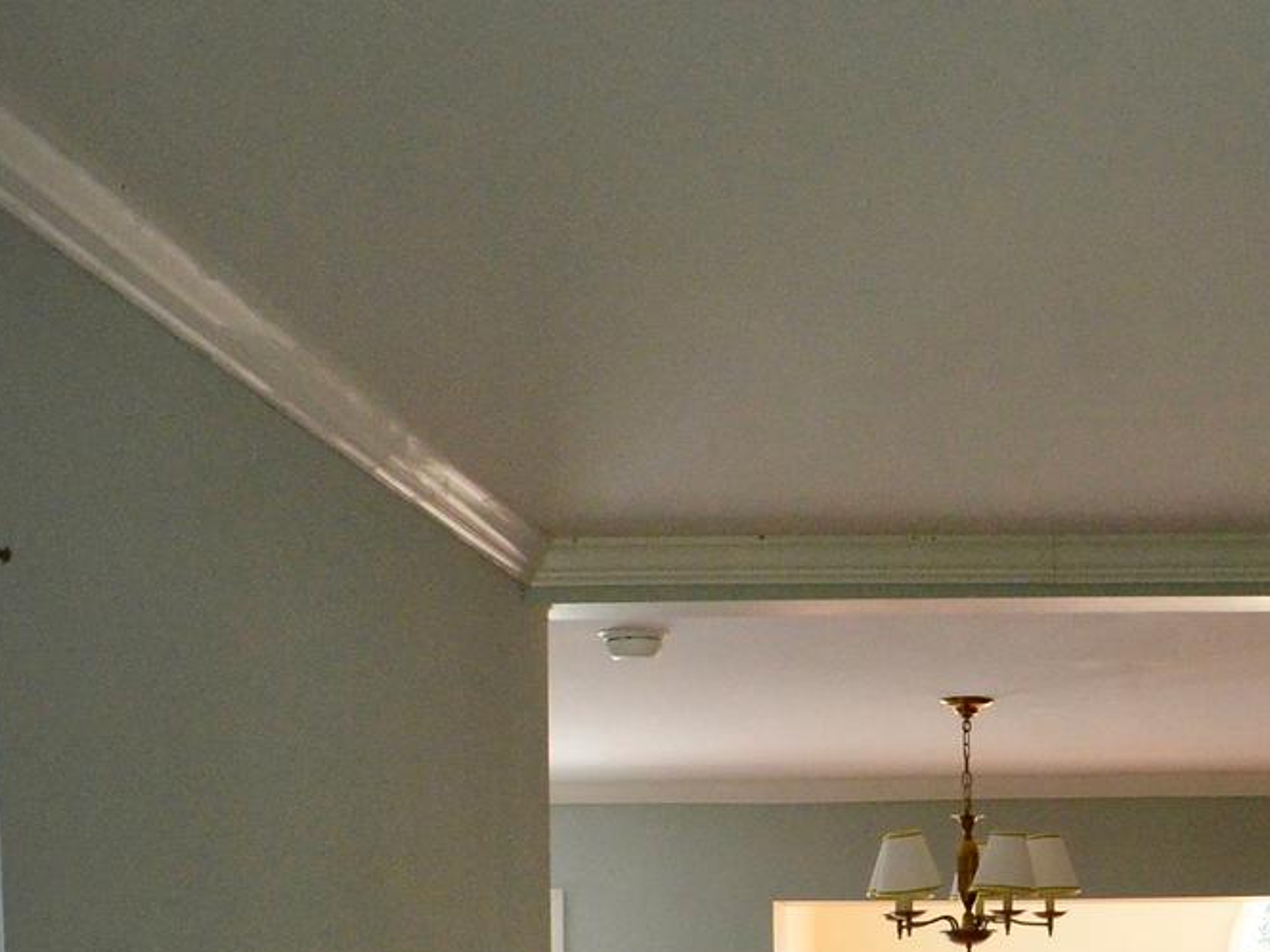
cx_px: 1243
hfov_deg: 24.7
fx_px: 2769
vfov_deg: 18.3
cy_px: 1204
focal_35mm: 75
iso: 2000
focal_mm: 17
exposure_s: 1/200
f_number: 7.1
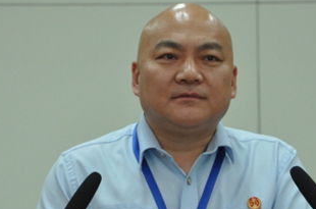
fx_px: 2162
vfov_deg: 5.5
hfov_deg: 8.4
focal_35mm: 247
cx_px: 178
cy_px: 157
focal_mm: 85
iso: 2000
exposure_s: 1/50
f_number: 7.1
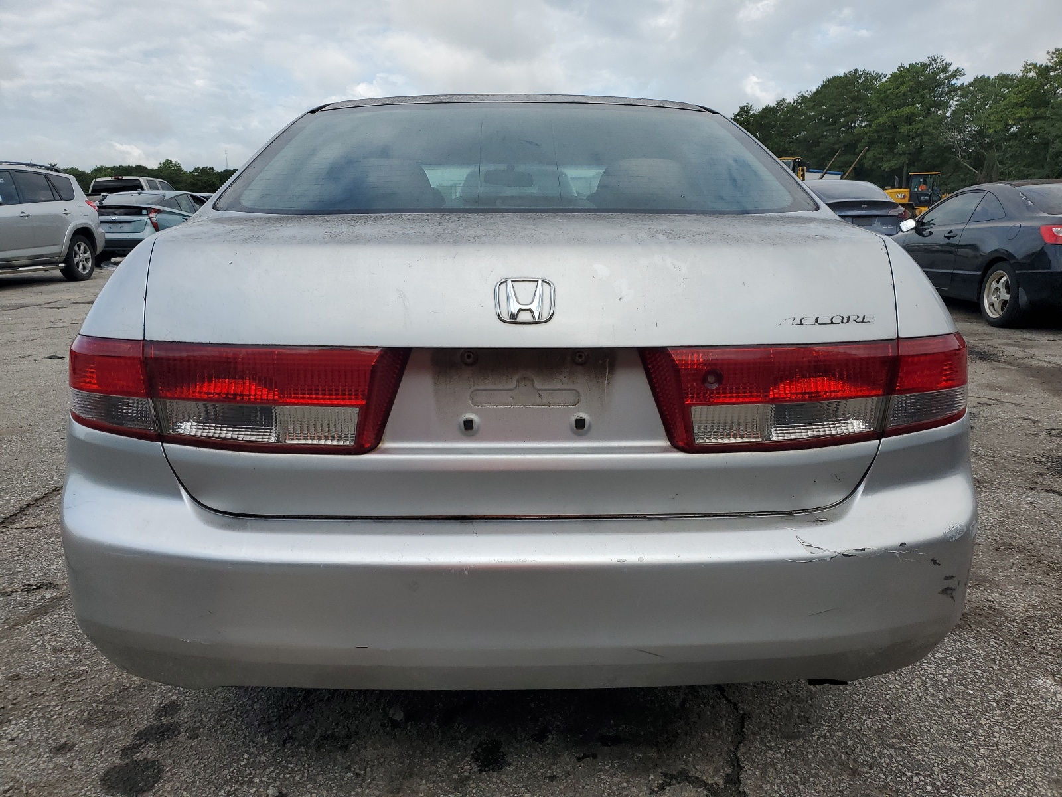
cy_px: 398
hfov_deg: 67.3
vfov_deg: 53.1
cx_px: 531
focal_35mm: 26
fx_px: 798
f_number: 1.5
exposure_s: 1/2500
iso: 50
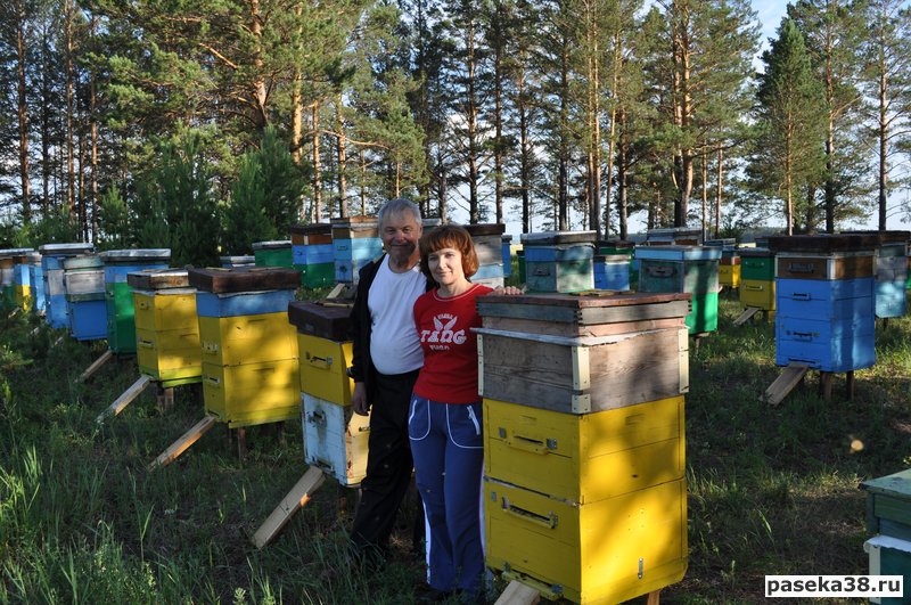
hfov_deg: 53.2
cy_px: 302
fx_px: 910
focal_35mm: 36
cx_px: 456
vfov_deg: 36.8
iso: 200
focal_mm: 24
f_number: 7.1
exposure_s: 1/200
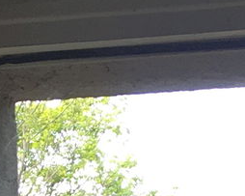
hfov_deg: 8.1
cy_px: 825
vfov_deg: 5.5
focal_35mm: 238
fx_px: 1725
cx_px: 279
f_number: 2.2
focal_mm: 4.15
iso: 25
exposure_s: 1/118
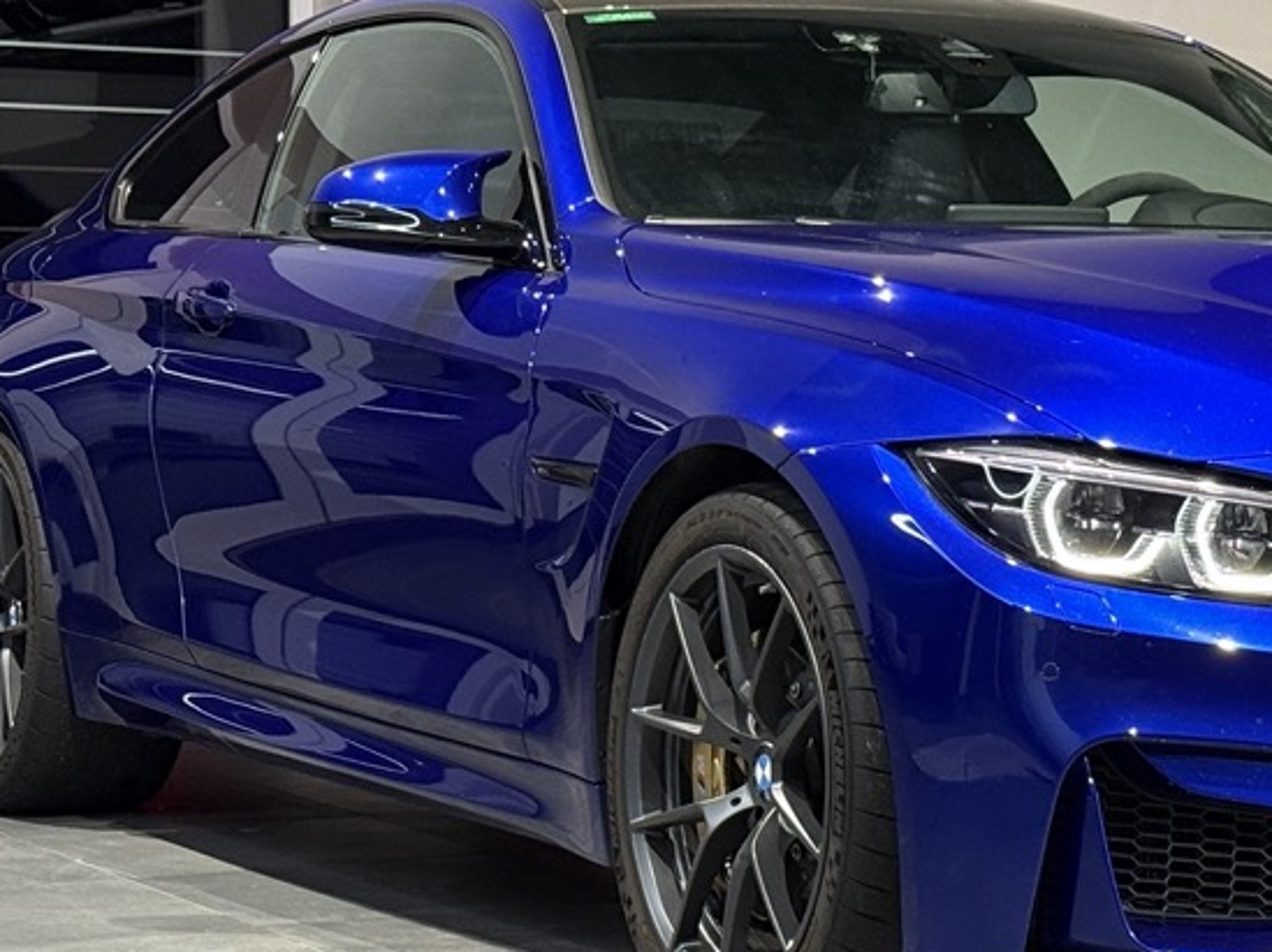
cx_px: 1094
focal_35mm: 112
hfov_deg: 17.4
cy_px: 459
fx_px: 4113
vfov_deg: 13.2
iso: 250
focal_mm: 6.76
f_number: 1.78
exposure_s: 1/56
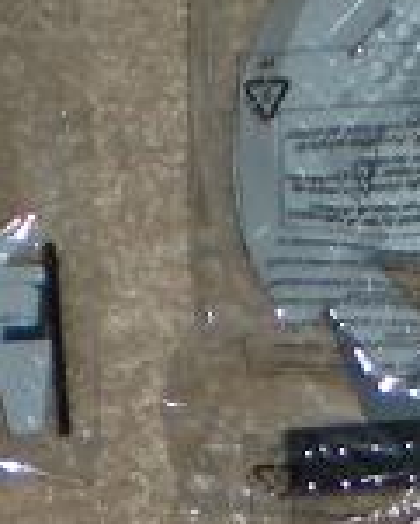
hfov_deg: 6.4
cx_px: 587
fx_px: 3725
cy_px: 776
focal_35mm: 240
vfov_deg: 7.9
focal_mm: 6.3
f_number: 3.1
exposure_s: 1/60
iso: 64
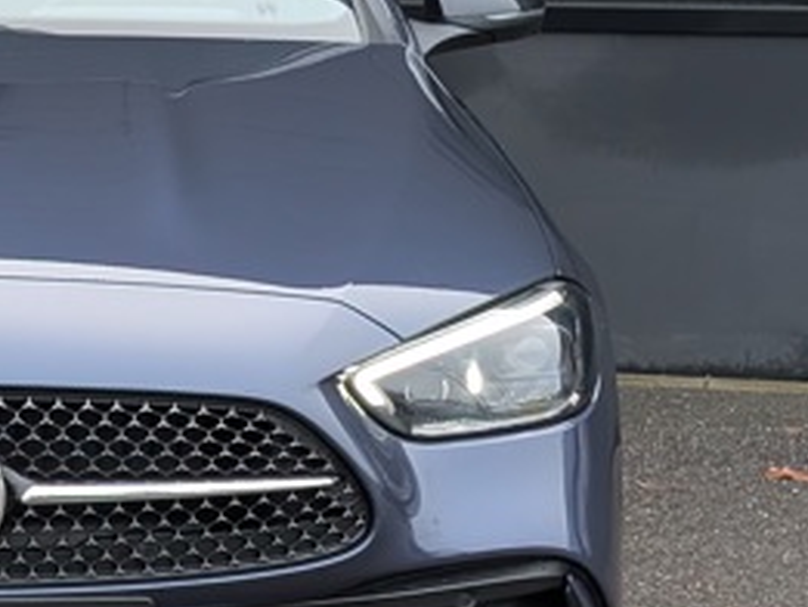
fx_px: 3503
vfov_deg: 9.9
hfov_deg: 12.9
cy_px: 294
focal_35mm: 150
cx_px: -102
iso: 126
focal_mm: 6.9
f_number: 1.68
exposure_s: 1/323
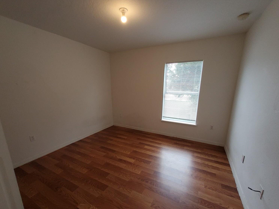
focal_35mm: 14
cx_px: 141
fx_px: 113
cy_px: 111
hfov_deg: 102.1
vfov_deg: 85.5
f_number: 2.2
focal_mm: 1.13
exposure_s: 1/60
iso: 80
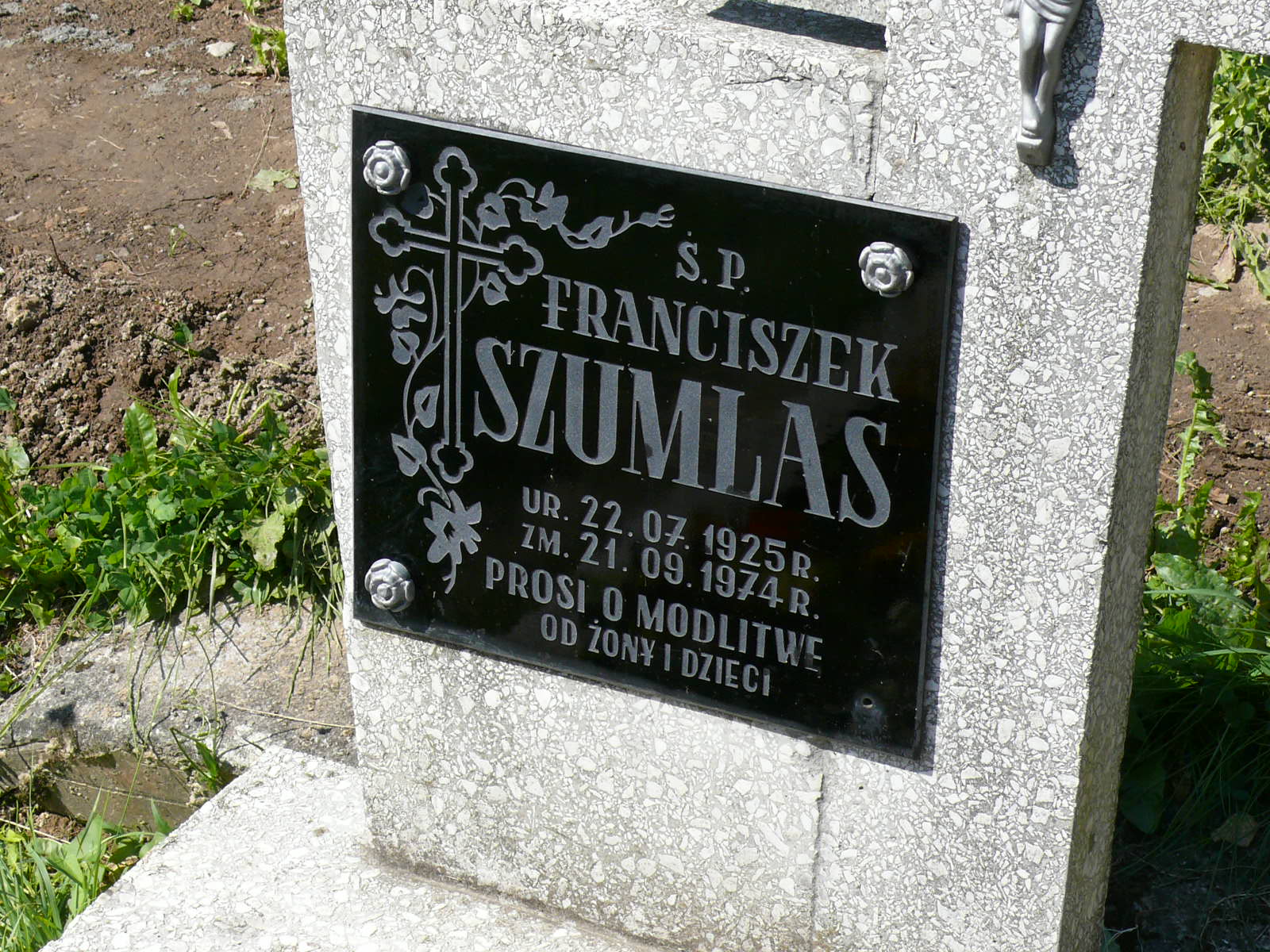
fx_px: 3265
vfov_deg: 16.6
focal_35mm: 89
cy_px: 476
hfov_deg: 22.0
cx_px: 635
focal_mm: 12.4
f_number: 5.6
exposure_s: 1/400
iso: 100
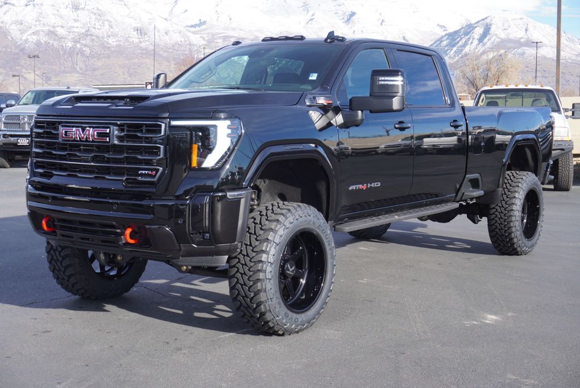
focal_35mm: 52
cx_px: 290
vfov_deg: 25.8
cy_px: 194
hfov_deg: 37.8
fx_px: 846
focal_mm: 35
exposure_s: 1/125
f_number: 8
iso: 100
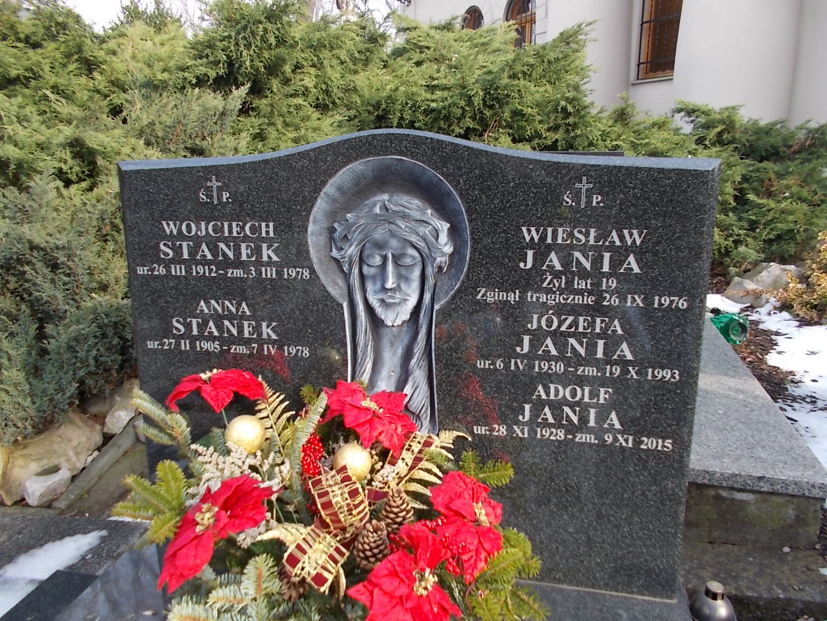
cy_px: 310
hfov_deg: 67.3
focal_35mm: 26
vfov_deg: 53.1
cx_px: 414
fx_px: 621
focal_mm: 4.6
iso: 80
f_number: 3.2
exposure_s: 1/125
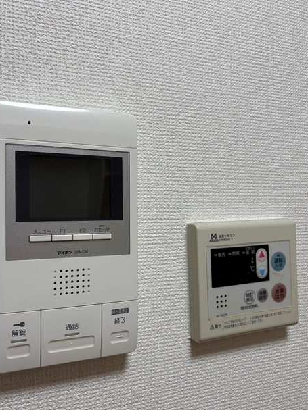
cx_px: 136
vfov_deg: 60.0
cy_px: 213
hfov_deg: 46.7
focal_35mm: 30
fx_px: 356
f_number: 1.6
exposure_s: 1/120
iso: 100
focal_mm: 5.96
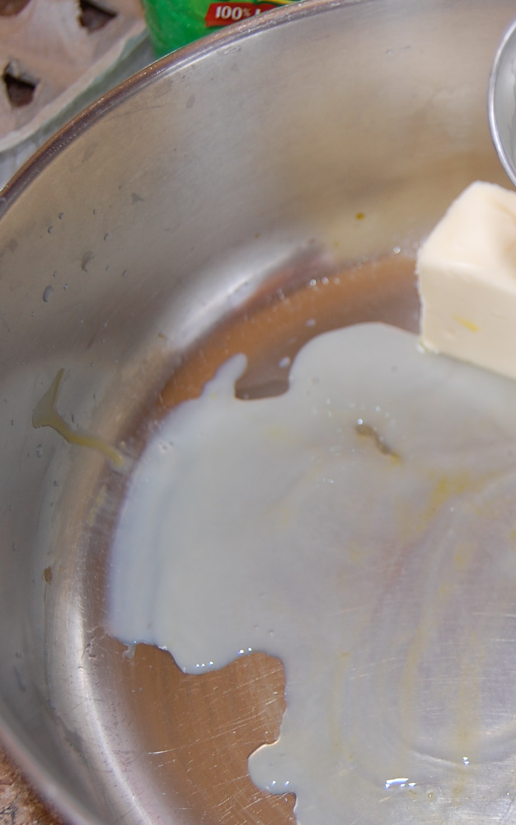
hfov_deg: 22.1
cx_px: 546
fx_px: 1261
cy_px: 418
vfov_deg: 36.3
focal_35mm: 56
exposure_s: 1/60
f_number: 4
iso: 250
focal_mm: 24
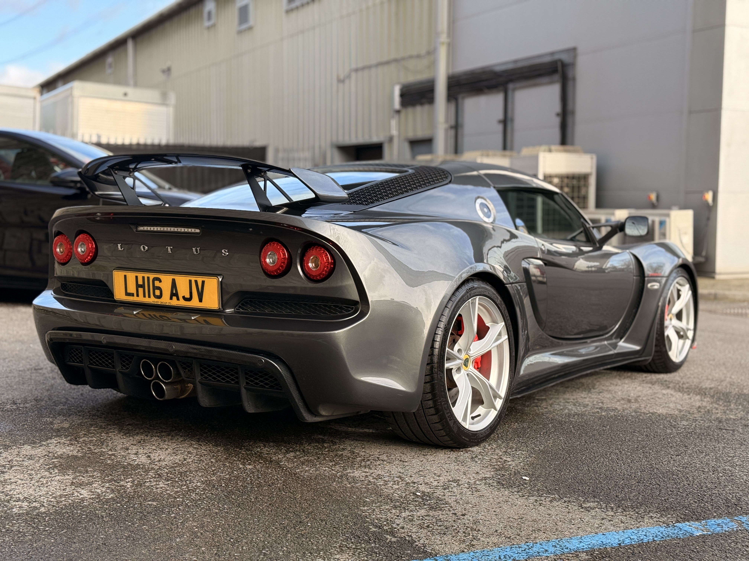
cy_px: 280
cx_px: 374
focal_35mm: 48
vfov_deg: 30.3
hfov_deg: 39.7
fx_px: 1039
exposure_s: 1/917
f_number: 1.78
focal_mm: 6.76
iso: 80
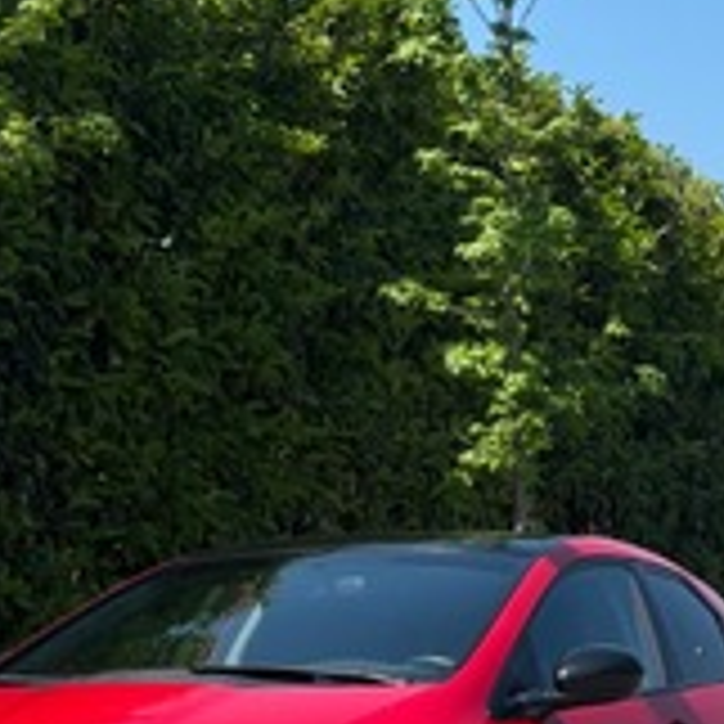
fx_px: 2248
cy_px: 427
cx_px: 324
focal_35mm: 95
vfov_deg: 18.3
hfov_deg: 18.3
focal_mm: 6.86
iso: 100
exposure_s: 1/6211
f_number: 1.78
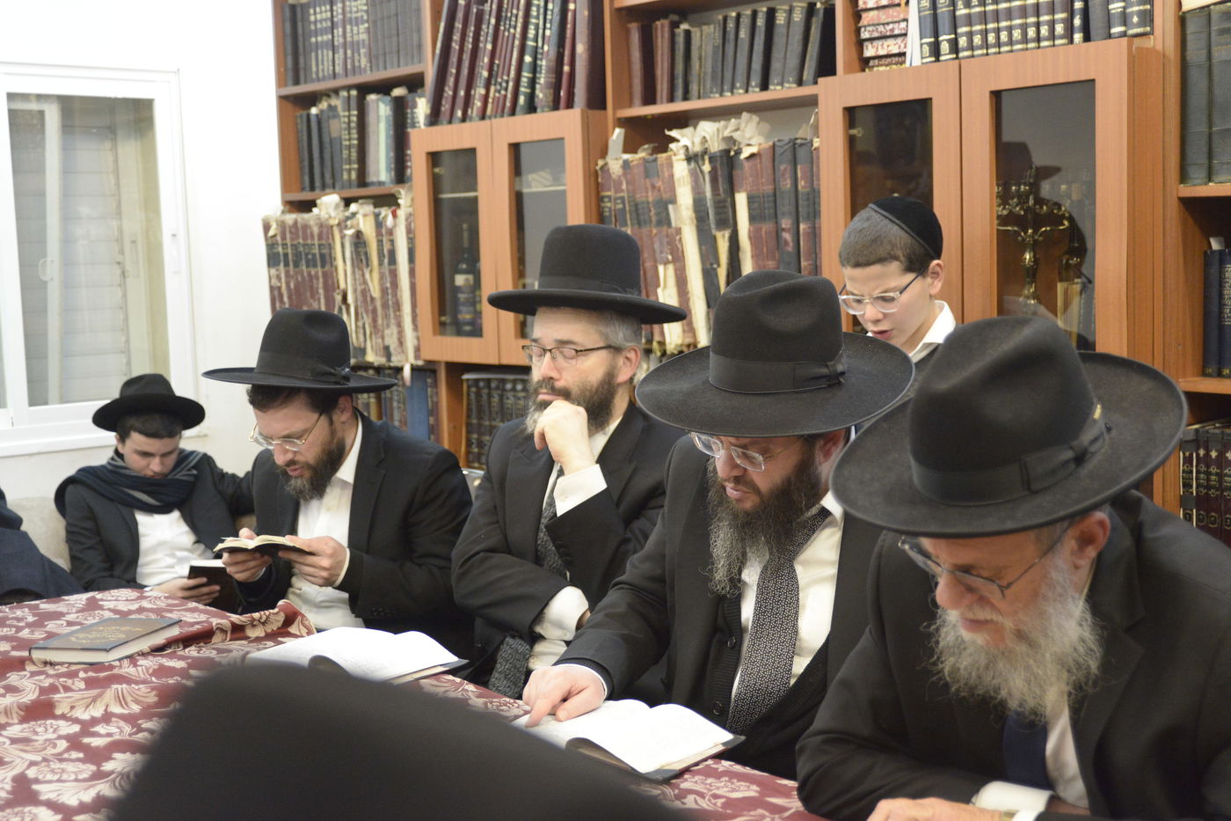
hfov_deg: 41.1
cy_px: 410
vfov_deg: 28.1
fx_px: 1641
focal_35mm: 48
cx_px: 616
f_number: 4
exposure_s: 1/200
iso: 5000
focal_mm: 48
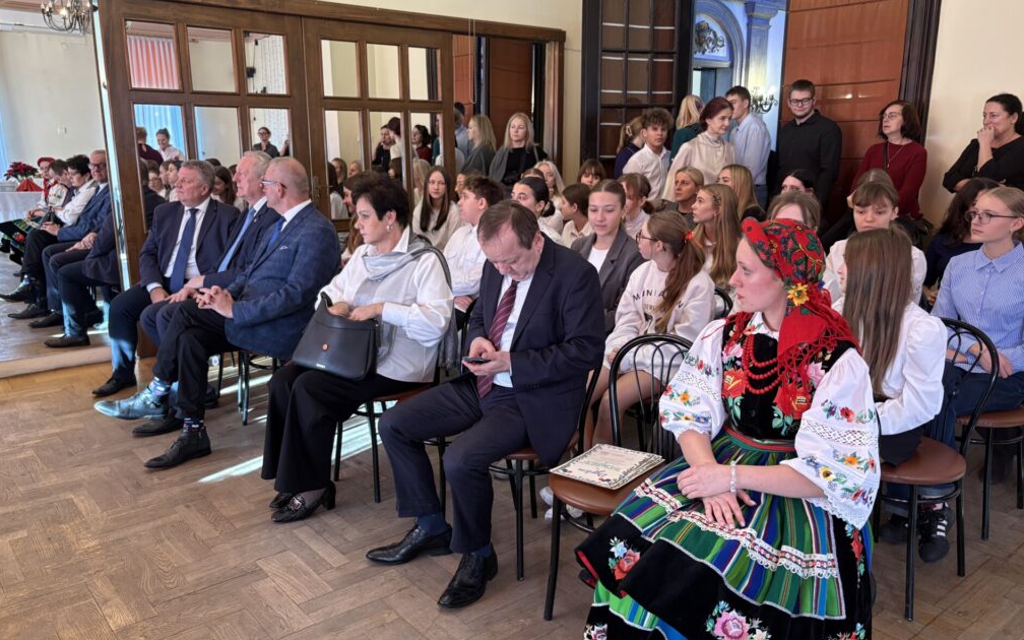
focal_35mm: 28
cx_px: 517
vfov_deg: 44.5
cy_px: 309
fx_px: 781
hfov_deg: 66.5
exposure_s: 1/50
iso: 160
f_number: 1.6
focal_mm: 5.96
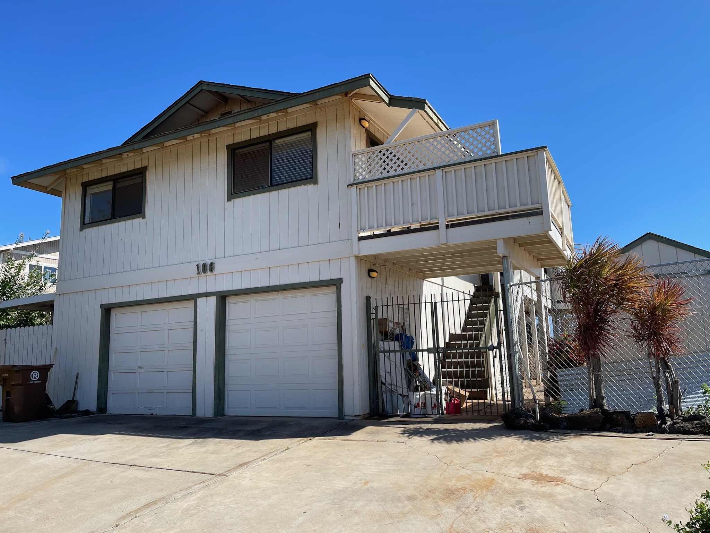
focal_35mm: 25
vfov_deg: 54.9
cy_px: 266
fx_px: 513
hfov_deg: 69.4
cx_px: 355
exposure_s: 1/3003
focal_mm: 5.1
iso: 32
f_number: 1.6
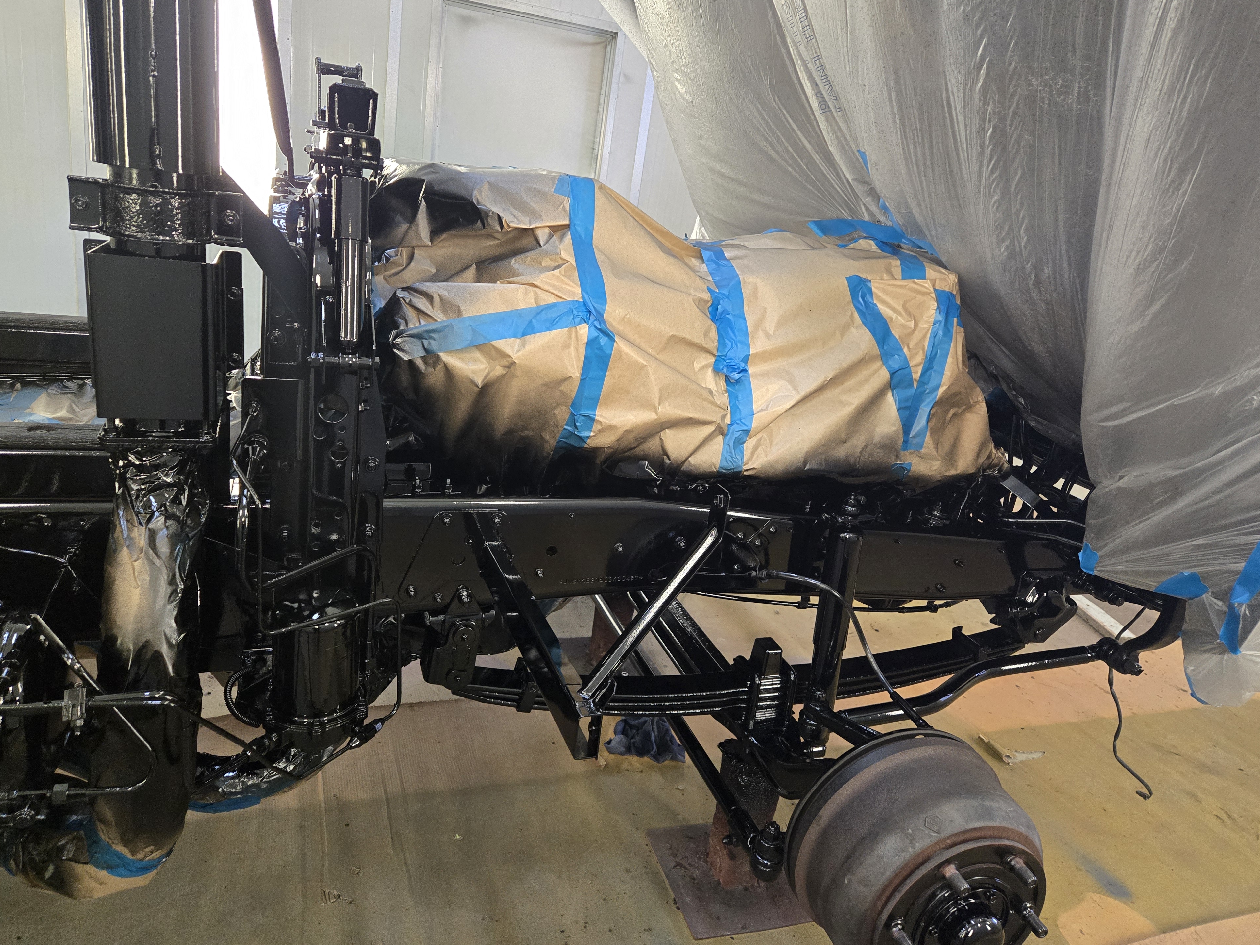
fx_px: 874
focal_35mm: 24
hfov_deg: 71.6
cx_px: 617
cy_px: 458
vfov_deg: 56.8
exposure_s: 1/100
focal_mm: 5.4
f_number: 1.8
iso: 640
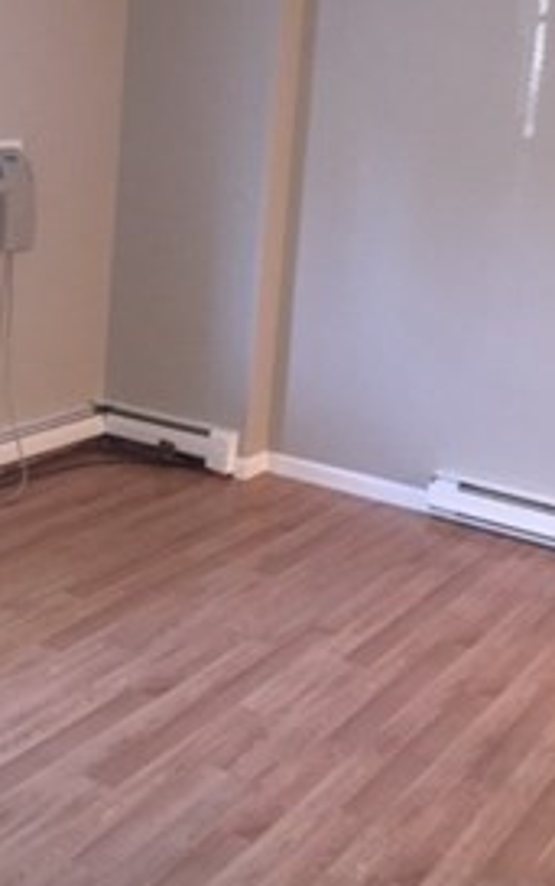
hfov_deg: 24.0
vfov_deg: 37.1
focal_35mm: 54
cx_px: 344
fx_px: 1305
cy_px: 286
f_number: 2.2
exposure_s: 1/16
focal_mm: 4.15
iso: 200
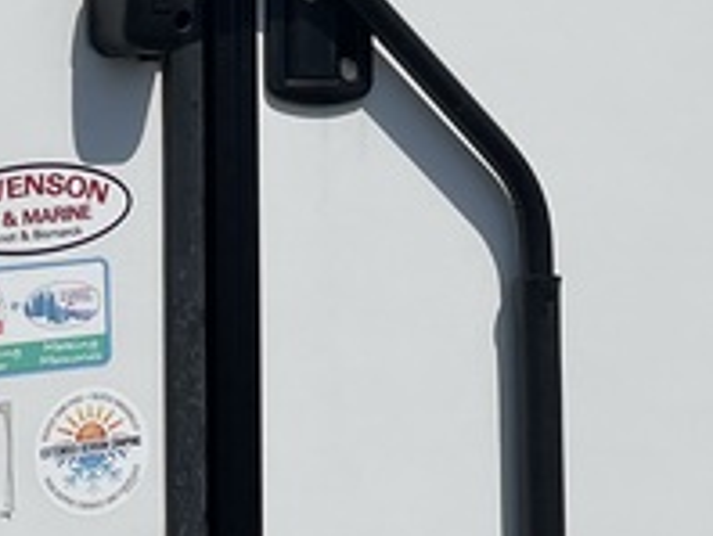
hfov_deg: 15.6
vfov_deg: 11.4
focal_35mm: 126
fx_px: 2598
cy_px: -194
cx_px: 371
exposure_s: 1/10000
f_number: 1.6
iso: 32
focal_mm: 5.1
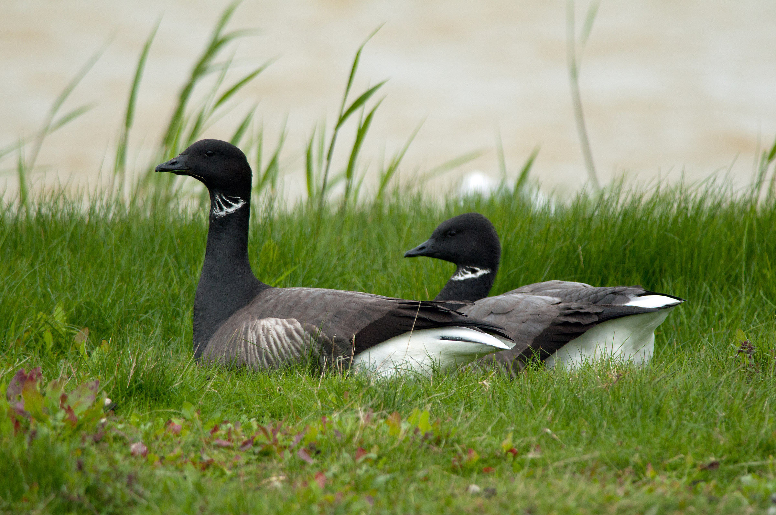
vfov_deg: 1.8
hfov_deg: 2.8
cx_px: 388
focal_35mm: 750
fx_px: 16147
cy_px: 258
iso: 400
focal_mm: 500
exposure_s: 1/800
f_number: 6.7
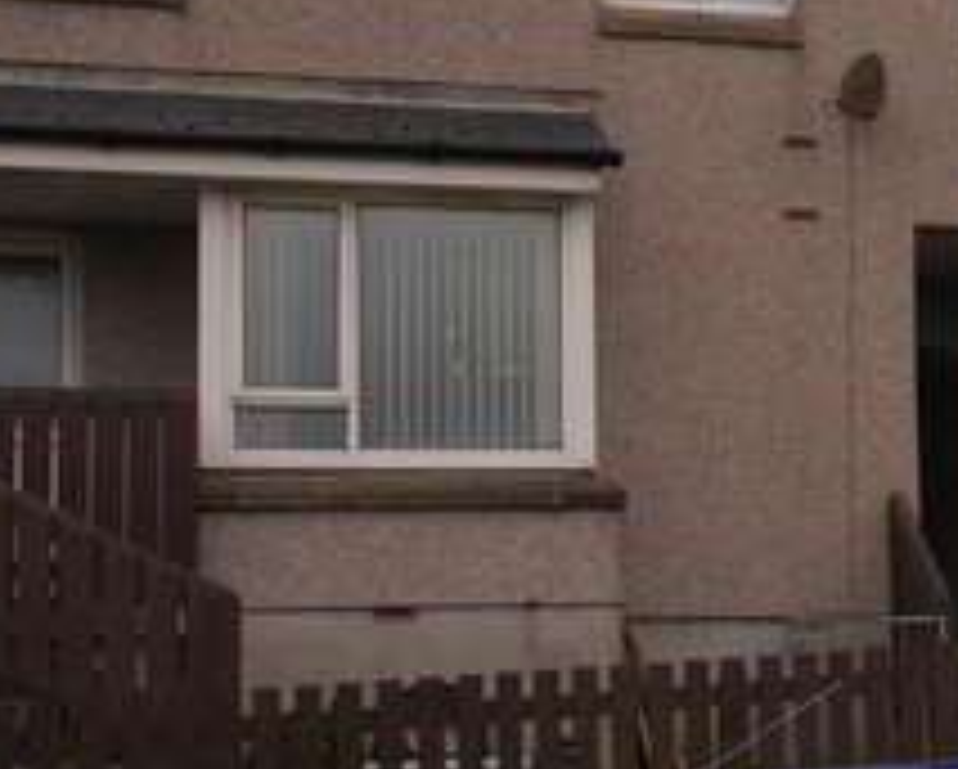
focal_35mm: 87
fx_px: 2470
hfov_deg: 19.9
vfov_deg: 17.7
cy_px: 488
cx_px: 1291
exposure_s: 1/640
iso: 800
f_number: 13
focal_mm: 22
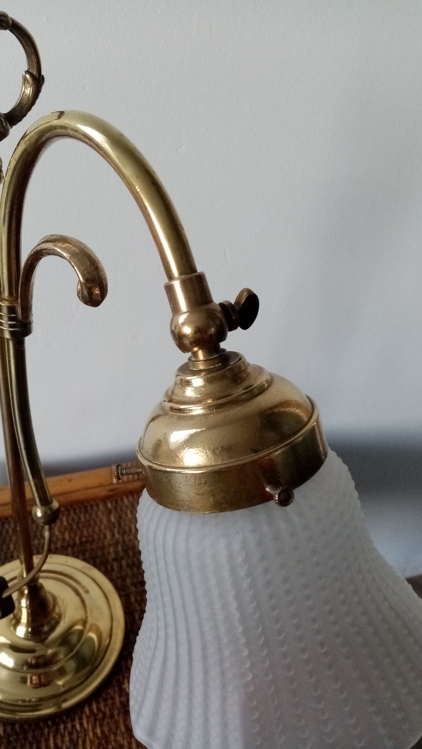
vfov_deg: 66.1
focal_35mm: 29
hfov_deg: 40.0
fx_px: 577
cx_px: 173
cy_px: 379
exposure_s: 1/33.3
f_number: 1.8
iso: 272
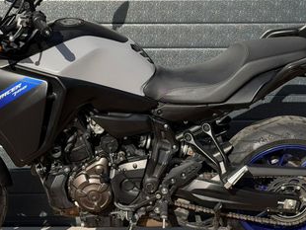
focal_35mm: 99
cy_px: 104
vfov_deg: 15.0
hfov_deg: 19.8
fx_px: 876
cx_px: 157
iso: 100
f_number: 1.78
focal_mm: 6.76
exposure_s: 1/4587
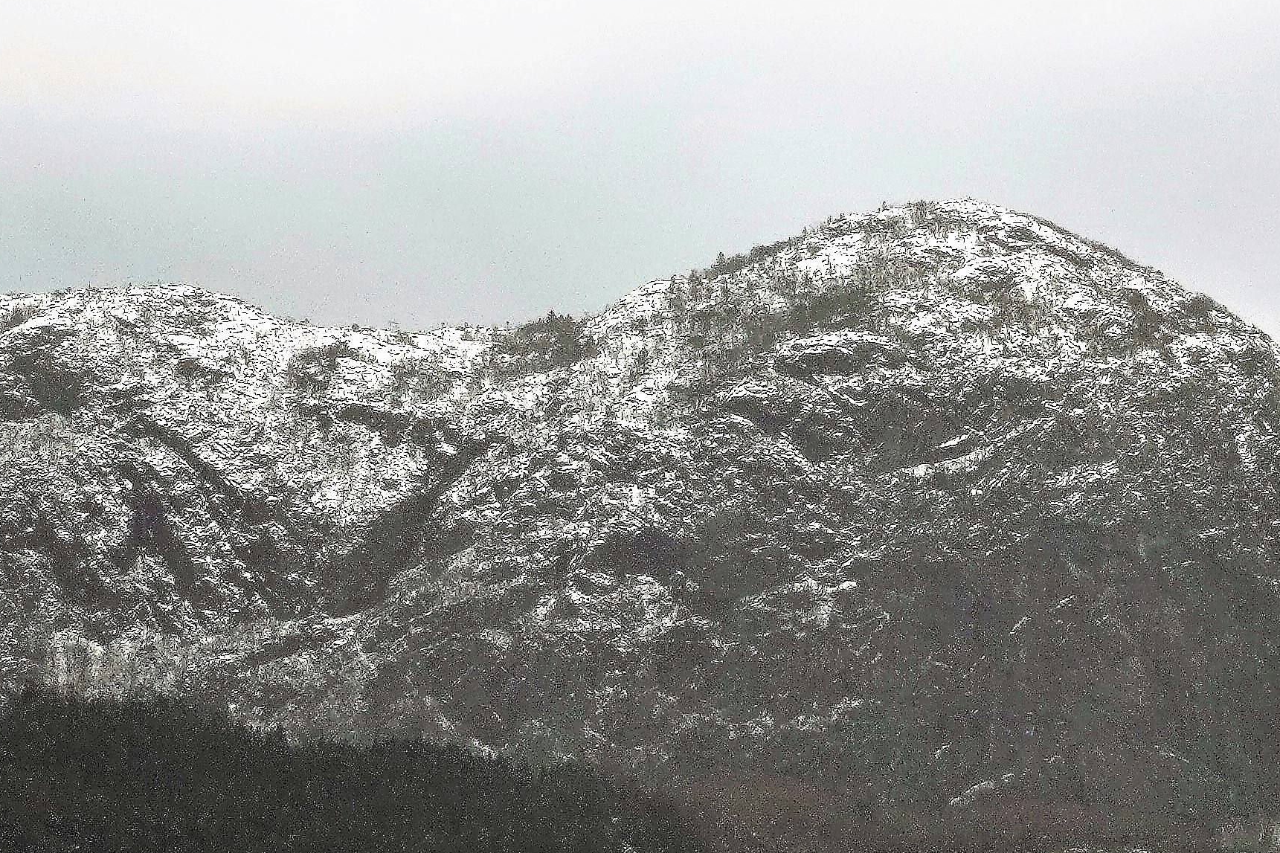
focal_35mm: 201
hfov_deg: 10.2
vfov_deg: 6.8
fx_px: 7145
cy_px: 763
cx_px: 228
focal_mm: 24.79
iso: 160
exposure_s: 1/80
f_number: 8
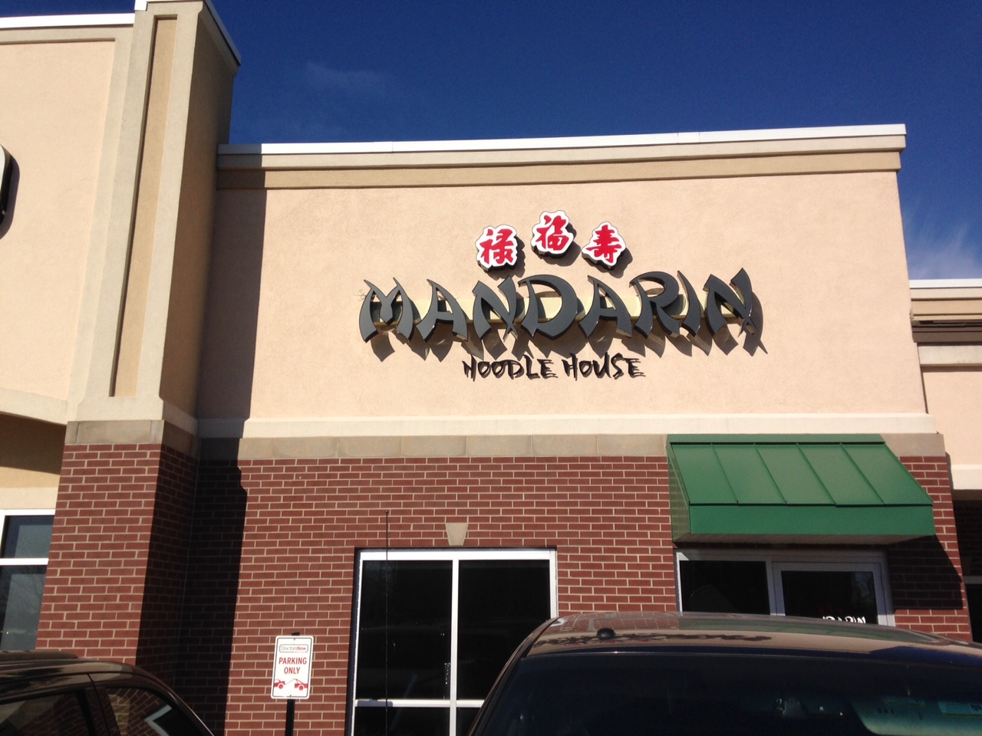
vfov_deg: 42.9
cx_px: 491
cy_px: 368
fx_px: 936
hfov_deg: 55.4
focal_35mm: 33
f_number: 2.4
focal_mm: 4.12
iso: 50
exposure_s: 1/3195
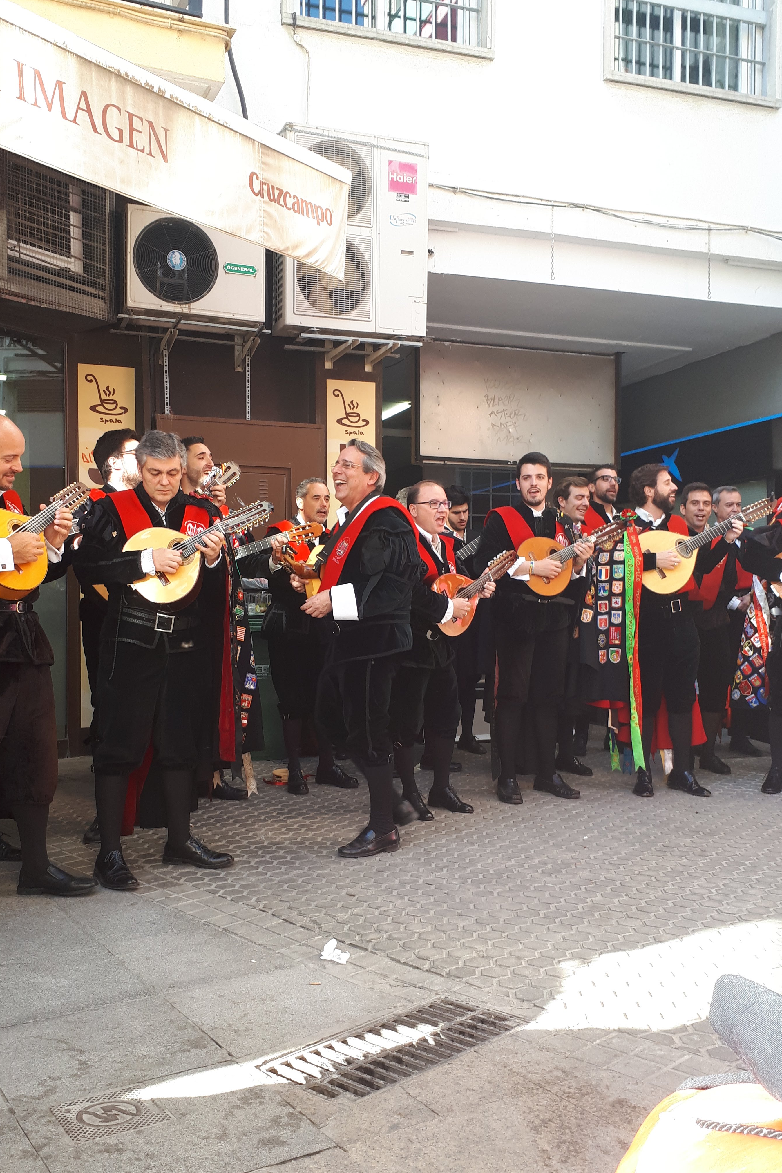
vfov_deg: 58.6
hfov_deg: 41.1
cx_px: 359
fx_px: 1043
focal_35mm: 32
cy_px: 651
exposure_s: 1/100
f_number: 1.9
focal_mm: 3.6
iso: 40
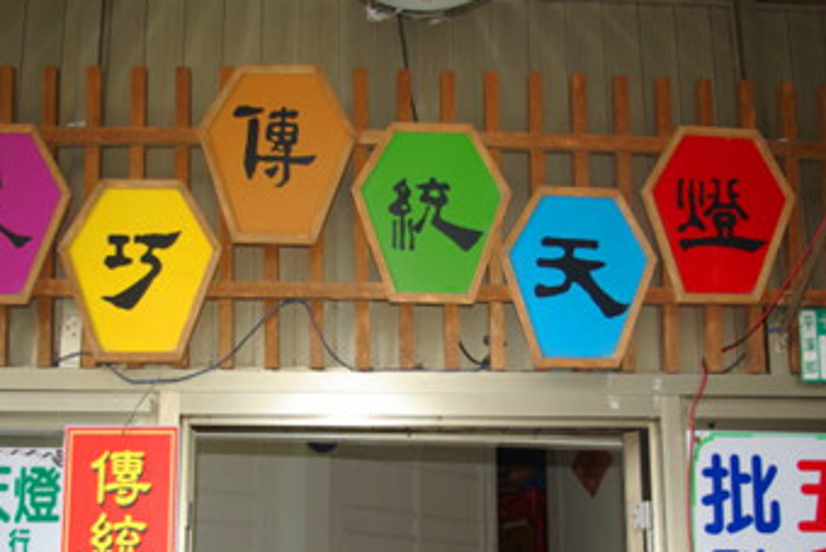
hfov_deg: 46.7
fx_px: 956
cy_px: 348
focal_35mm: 42
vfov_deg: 32.0
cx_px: 389
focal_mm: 21
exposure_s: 1/30
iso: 100
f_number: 4
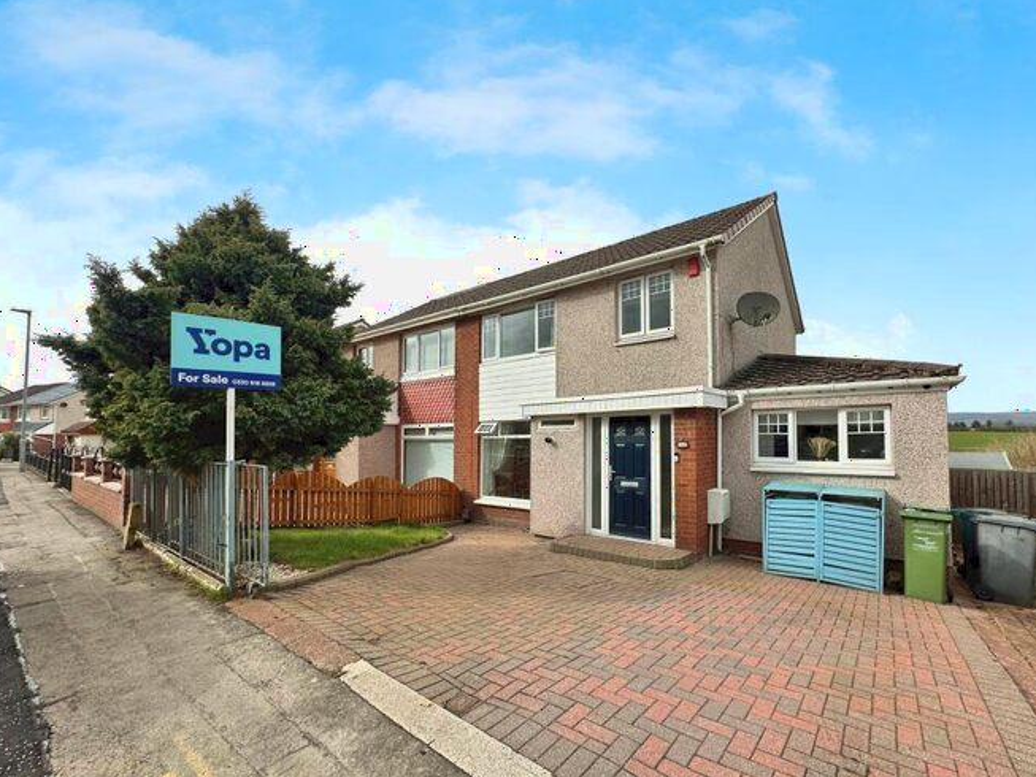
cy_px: 410
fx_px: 449
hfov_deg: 98.1
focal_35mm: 15
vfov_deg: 81.7
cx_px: 548
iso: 50
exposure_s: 1/1043
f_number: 2.2
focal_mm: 2.22
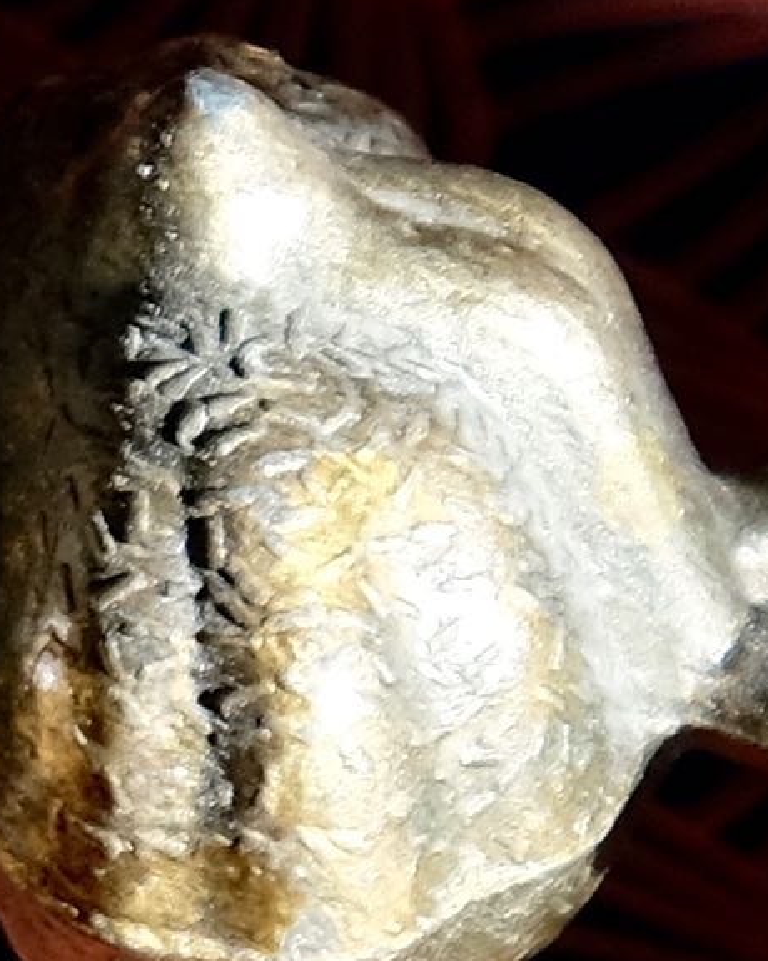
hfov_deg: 2.7
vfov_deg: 3.5
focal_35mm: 548
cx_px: -2519
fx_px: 15570
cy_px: 1188
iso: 400
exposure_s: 1/140
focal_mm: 37.4
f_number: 5
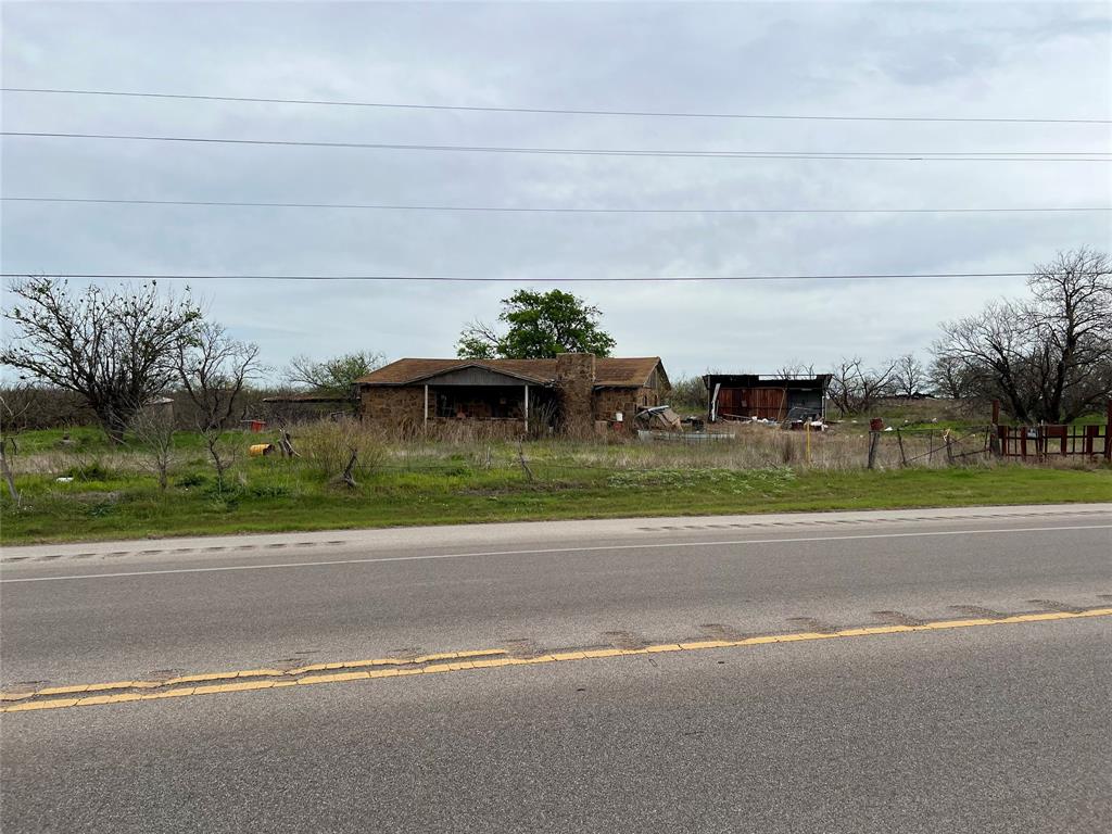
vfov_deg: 53.1
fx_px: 835
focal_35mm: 26
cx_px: 556
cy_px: 417
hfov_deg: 67.3
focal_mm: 5.7
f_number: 1.5
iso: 50
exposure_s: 1/5319
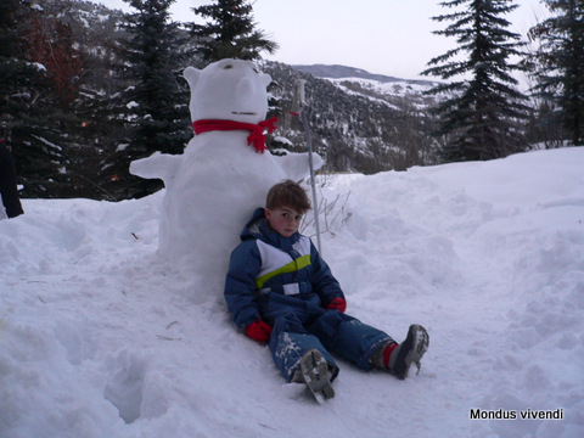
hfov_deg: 51.4
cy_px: 219
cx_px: 292
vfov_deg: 39.7
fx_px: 607
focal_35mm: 36
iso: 200
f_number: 2.8
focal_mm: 6
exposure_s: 1/20
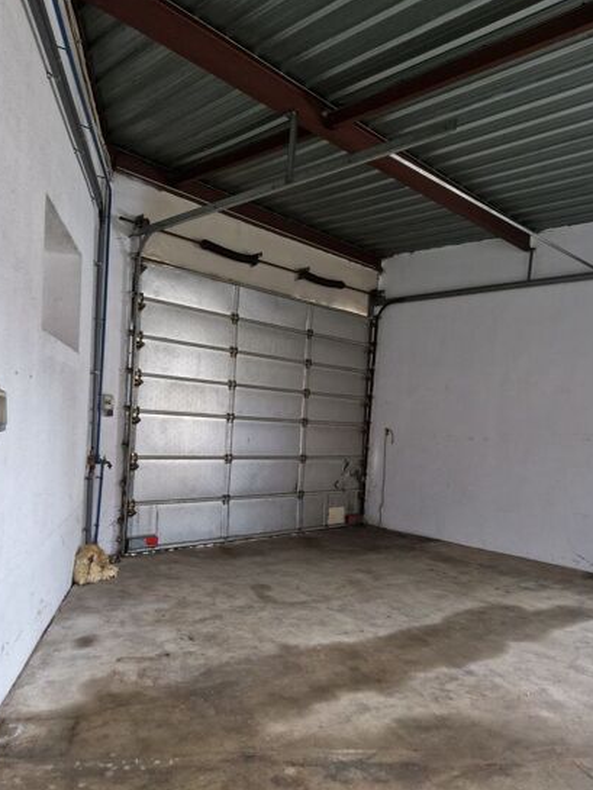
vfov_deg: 65.1
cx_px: 283
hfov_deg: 51.4
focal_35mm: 27
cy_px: 445
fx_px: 616
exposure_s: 1/33
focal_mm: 5.4
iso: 640
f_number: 1.8
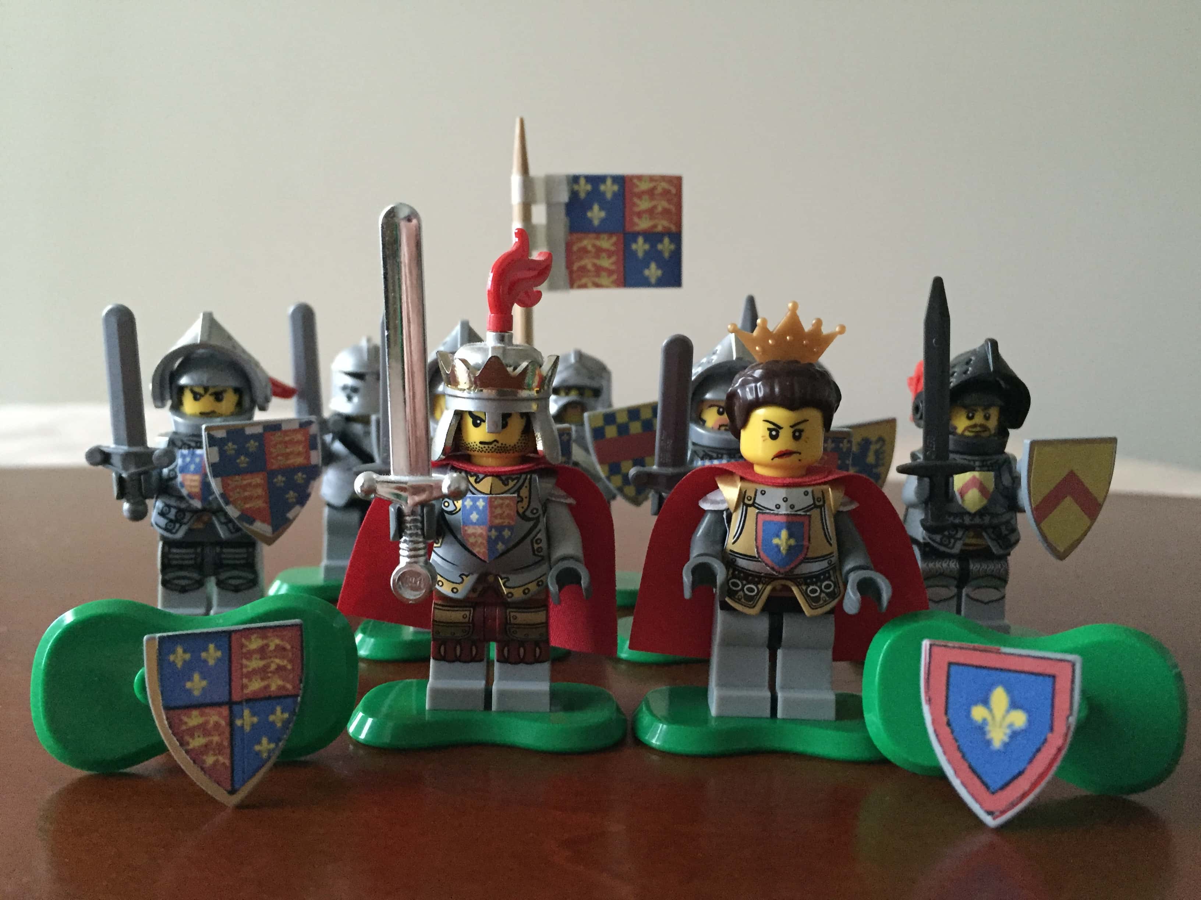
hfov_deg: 61.7
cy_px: 450
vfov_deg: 48.2
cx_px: 600
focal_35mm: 29
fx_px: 1006
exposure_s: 1/15
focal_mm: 4.15
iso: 500
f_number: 2.2
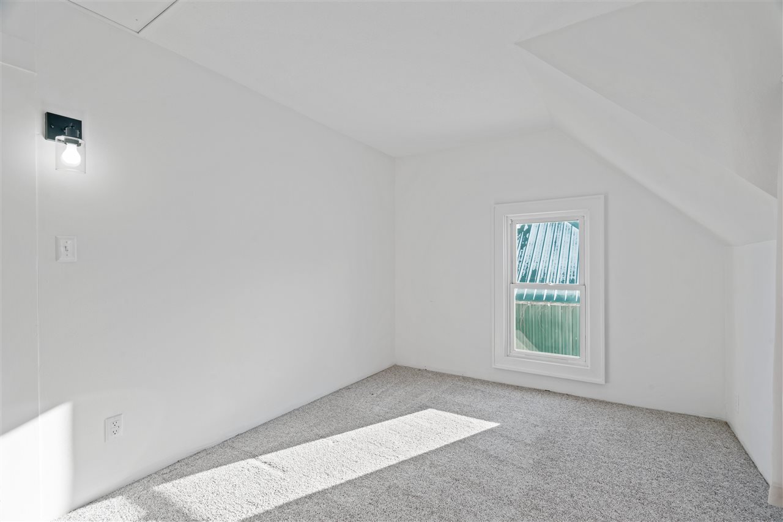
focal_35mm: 16
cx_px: 392
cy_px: 261
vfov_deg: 73.7
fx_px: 348
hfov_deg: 96.7
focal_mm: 16
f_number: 10
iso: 400
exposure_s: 1/6
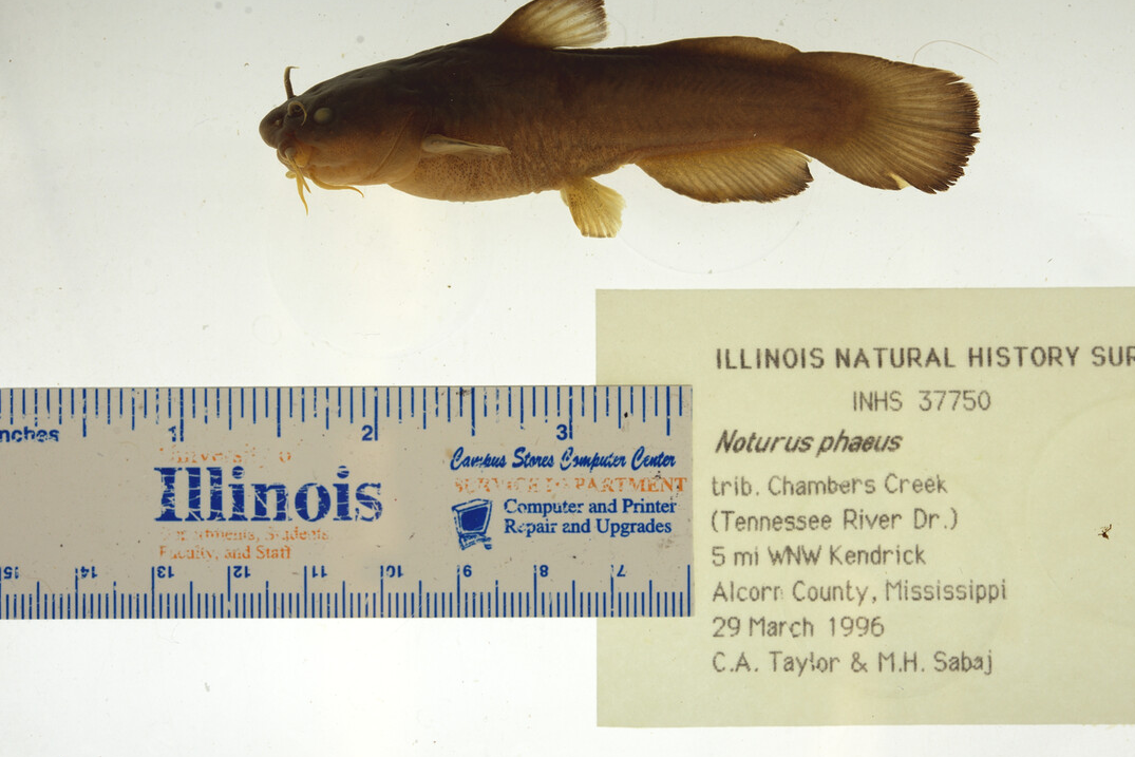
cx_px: 591
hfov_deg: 30.1
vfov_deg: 20.3
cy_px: 342
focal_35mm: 67
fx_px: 2112
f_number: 10
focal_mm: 60
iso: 100
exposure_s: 1/200
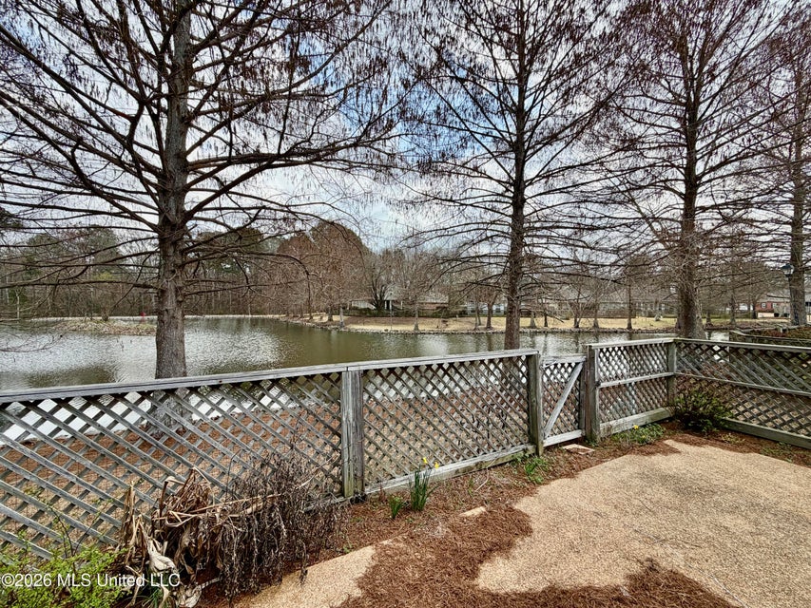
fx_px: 328
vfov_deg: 85.7
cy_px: 304
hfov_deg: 102.1
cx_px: 406
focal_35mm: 14
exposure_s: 1/625
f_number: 2.2
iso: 40
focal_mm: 2.22
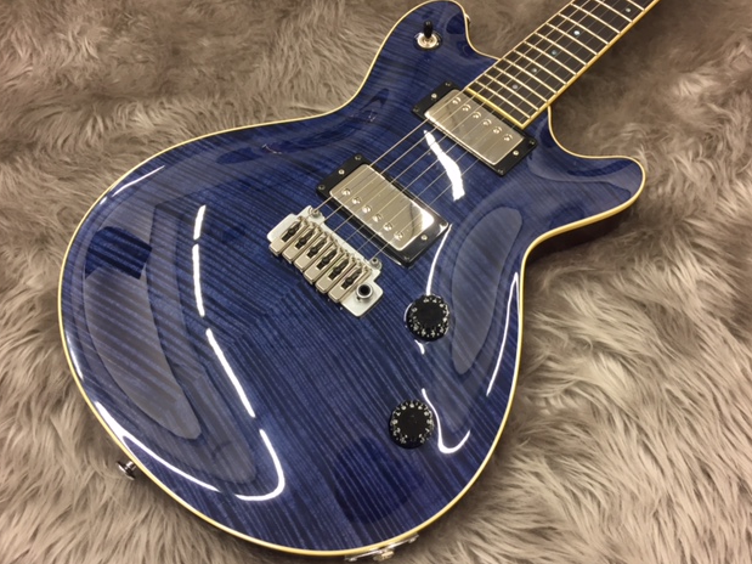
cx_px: 371
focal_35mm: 30
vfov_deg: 46.8
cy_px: 289
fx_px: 652
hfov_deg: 60.0
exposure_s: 1/30
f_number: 2.2
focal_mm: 4.15
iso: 64
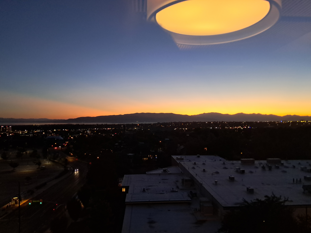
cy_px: 120
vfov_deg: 49.7
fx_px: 252
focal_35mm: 28
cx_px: 159
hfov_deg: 63.4
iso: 640
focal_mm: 4
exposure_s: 1/60
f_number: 1.8
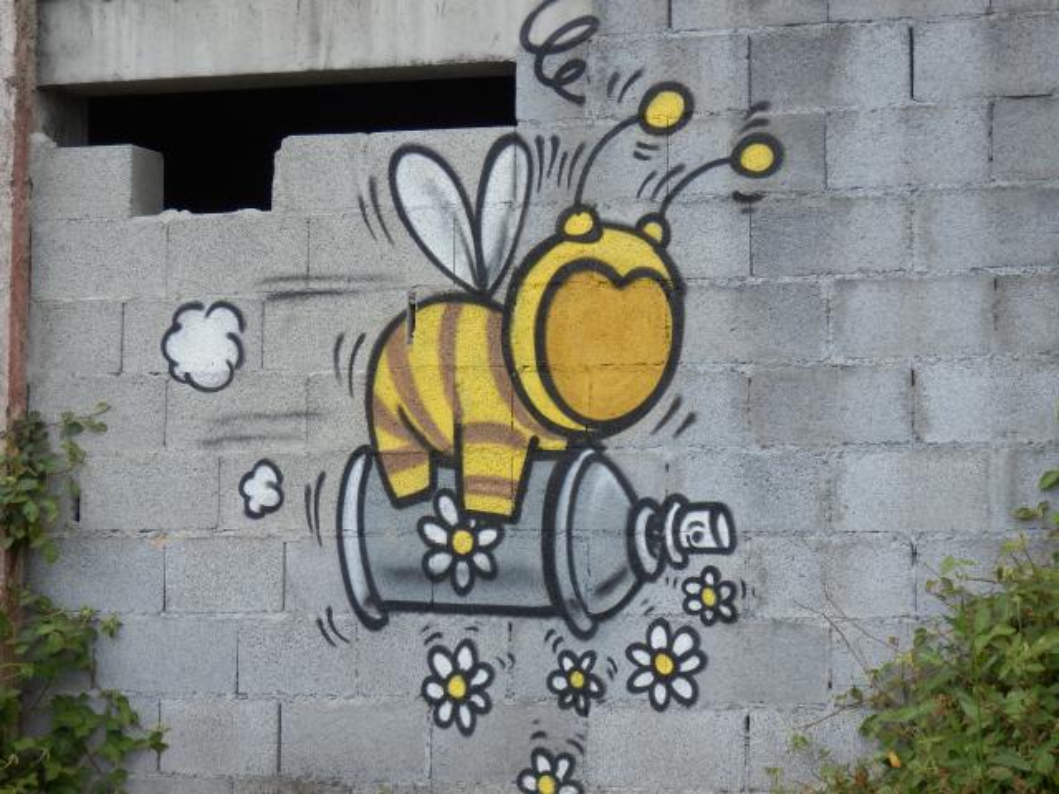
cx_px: 530
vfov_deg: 16.8
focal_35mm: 88
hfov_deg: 22.3
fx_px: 2692
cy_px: 397
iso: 80
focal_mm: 15.8
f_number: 4.8
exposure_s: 1/200
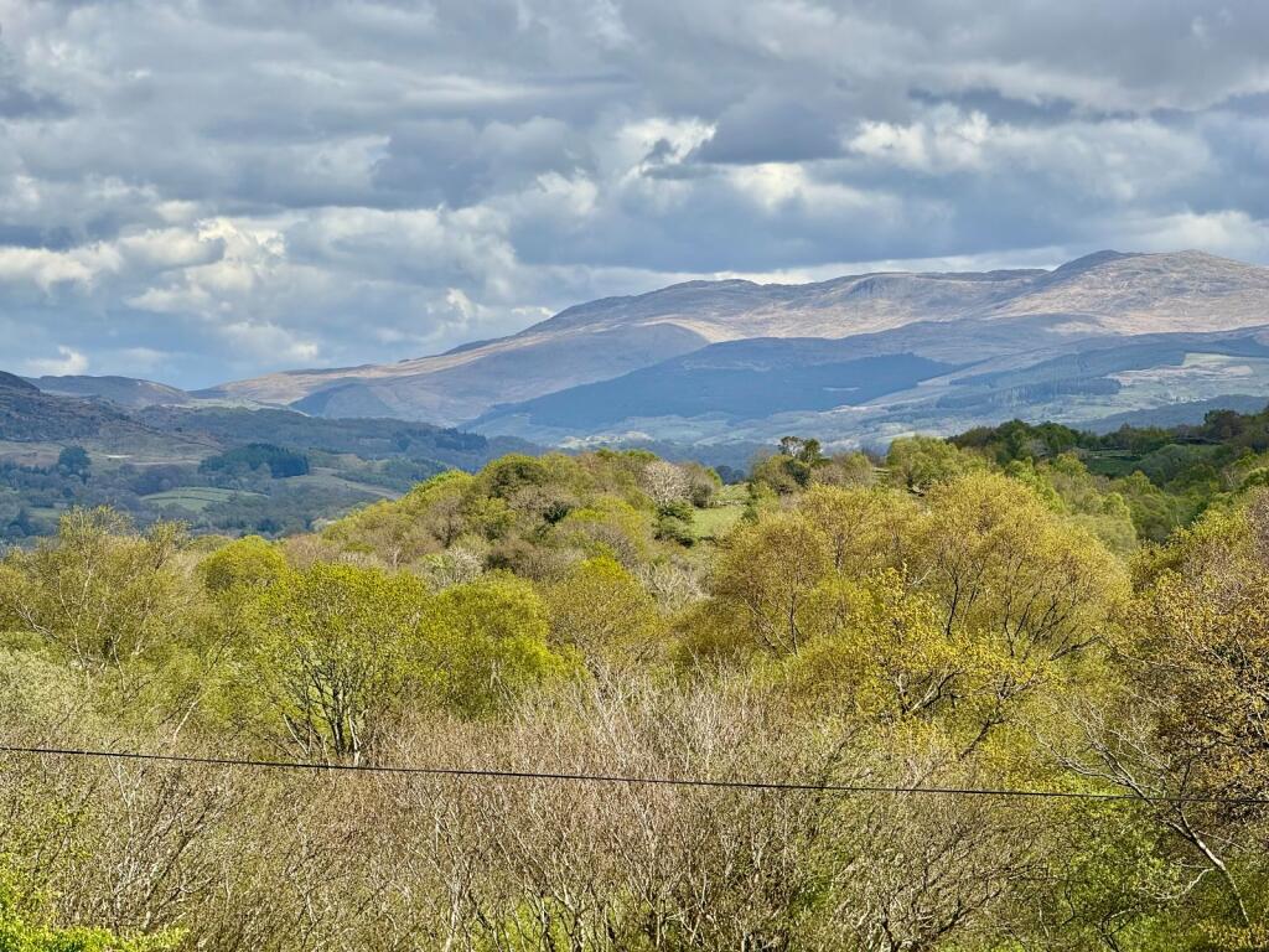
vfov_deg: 12.3
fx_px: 4399
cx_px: 634
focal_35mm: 120
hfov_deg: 16.4
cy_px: 476
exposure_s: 1/1342
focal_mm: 15.66
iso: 50
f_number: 2.8
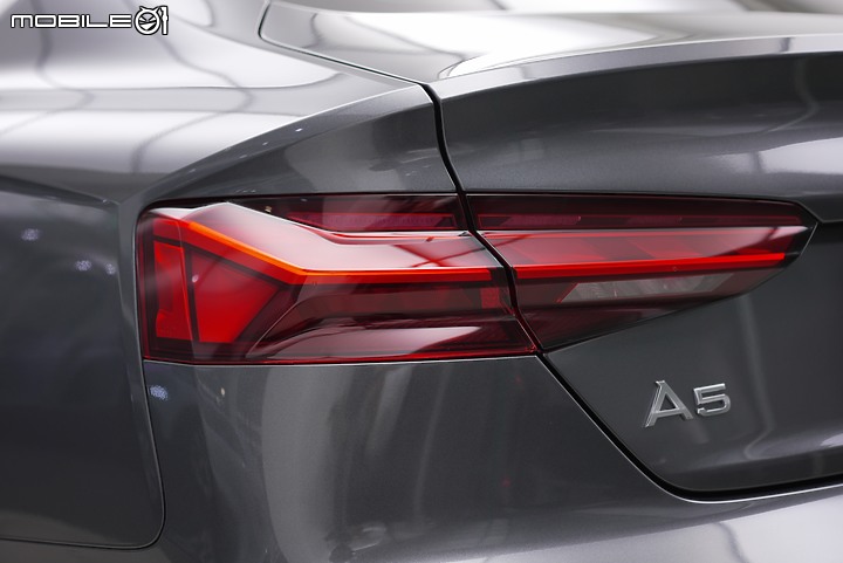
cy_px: 282
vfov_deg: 24.7
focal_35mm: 55
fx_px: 1289
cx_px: 422
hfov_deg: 36.2
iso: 320
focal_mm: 55
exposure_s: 1/60
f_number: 2.8
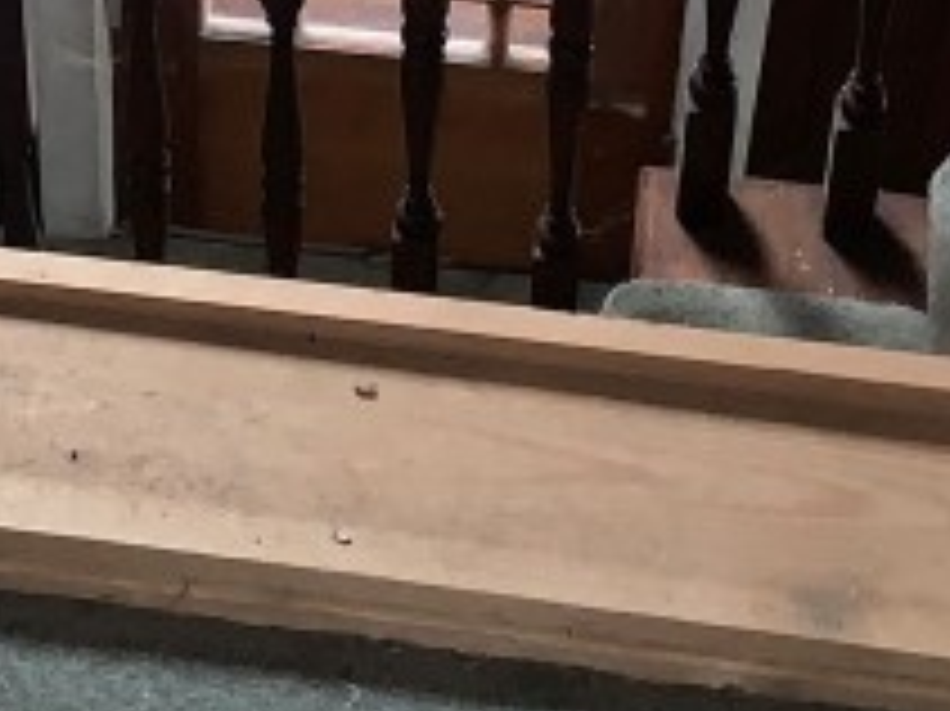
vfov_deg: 11.4
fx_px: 3456
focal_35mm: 126
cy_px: -225
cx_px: 162
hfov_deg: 15.5
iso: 160
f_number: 1.8
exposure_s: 1/4
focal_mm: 4.25
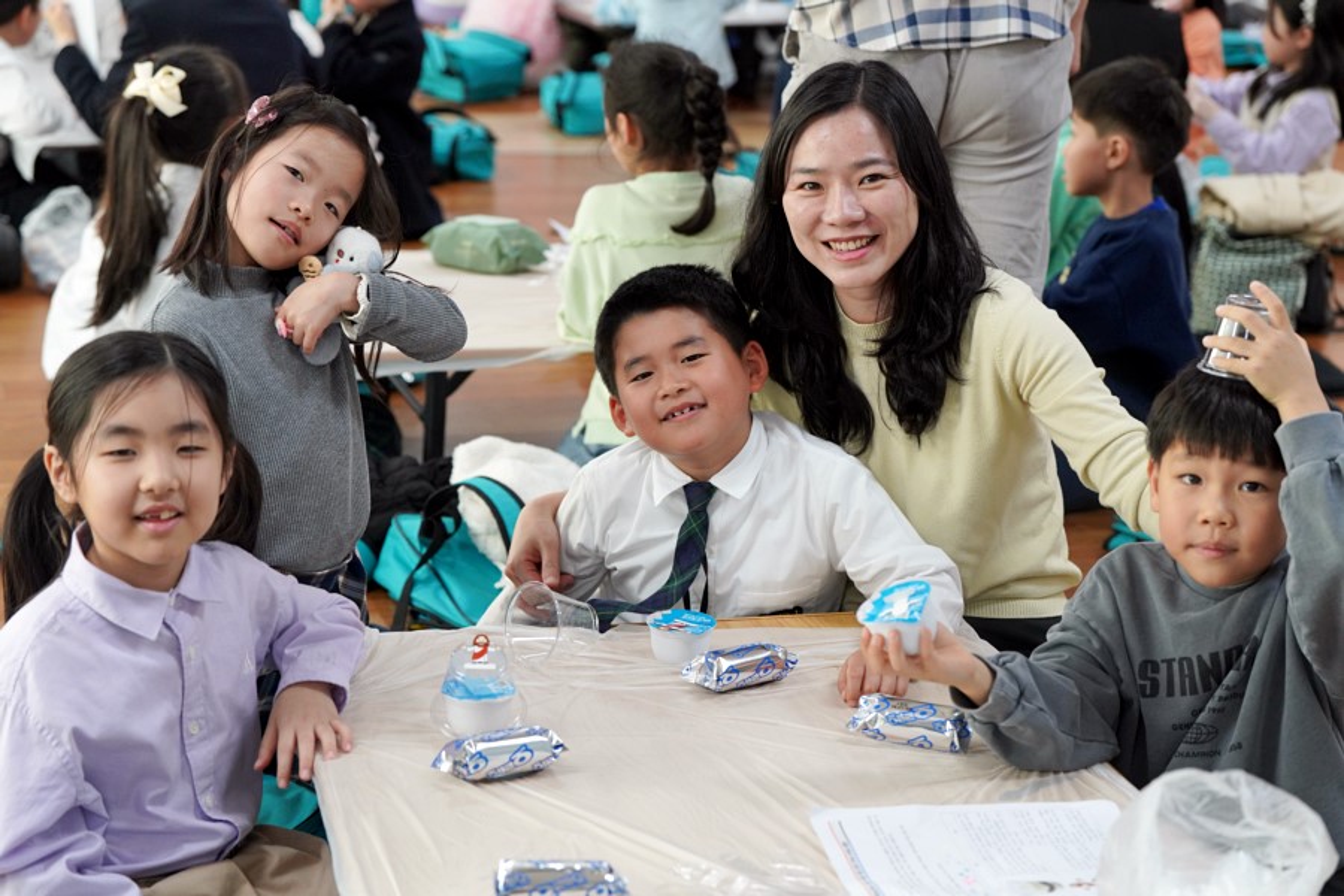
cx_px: 672
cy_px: 448
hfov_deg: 28.8
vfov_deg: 19.5
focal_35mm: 70
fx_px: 2613
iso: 1600
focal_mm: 70
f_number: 4
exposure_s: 1/160
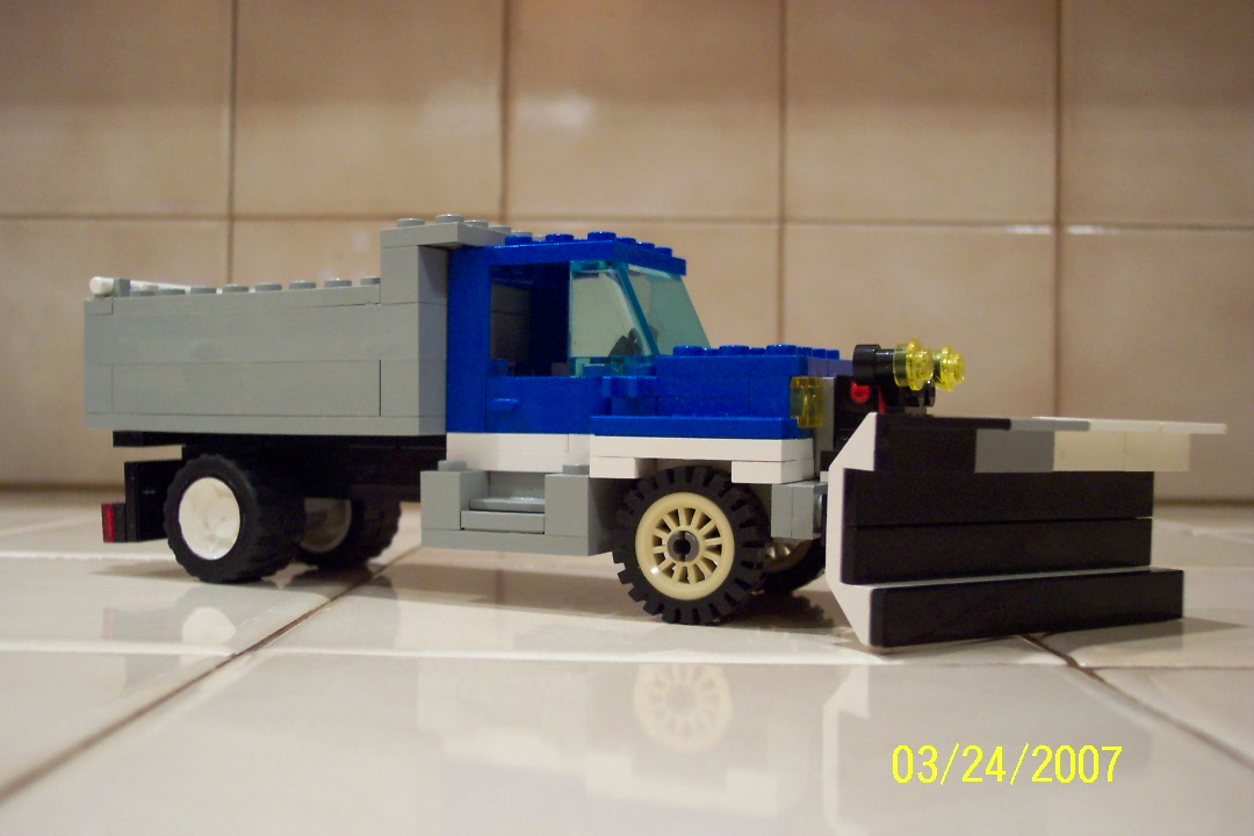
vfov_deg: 35.1
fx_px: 1324
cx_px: 627
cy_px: 418
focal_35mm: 38
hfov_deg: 50.7
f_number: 2.8
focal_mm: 8
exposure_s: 1/30
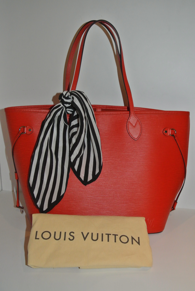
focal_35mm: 36
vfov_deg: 53.1
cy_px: 146
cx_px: 98
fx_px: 292
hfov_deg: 37.0
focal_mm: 13.6
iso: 800
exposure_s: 1/60
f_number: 4
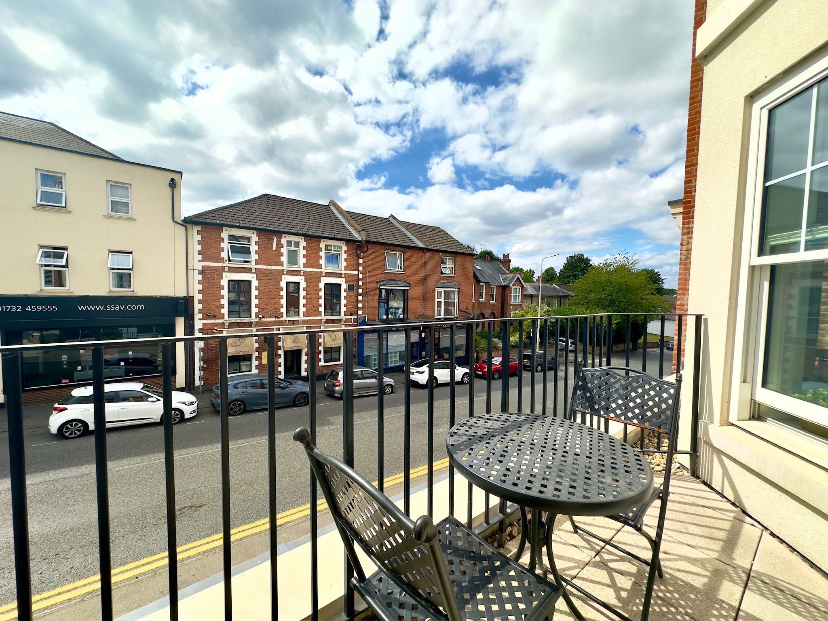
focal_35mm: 14
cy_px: 310
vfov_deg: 85.7
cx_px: 414
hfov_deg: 102.1
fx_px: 335
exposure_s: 1/1984
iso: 50
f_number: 2.2
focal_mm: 2.22
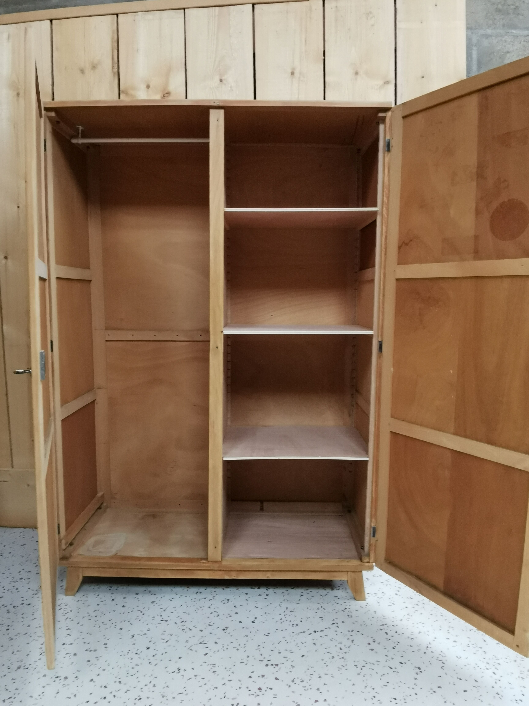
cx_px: 264
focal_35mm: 21
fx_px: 428
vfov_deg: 79.0
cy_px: 353
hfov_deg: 63.4
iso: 320
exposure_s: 1/25
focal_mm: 2.26
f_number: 2.2
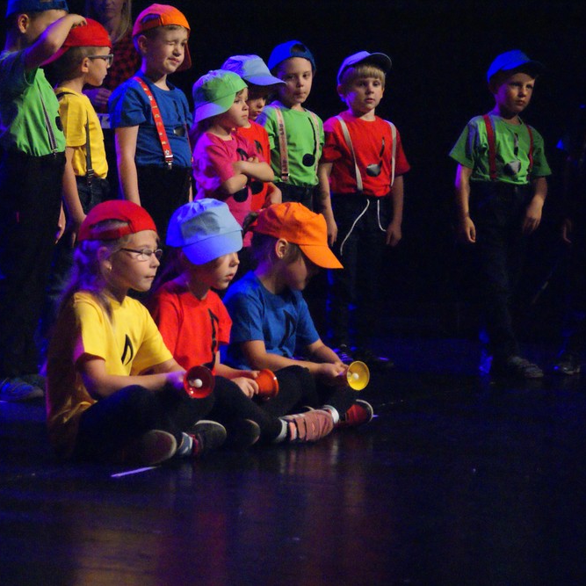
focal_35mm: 134
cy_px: 293
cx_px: 286
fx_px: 2566
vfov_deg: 13.0
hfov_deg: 13.0
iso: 3200
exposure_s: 1/80
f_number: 5.6
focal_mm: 70
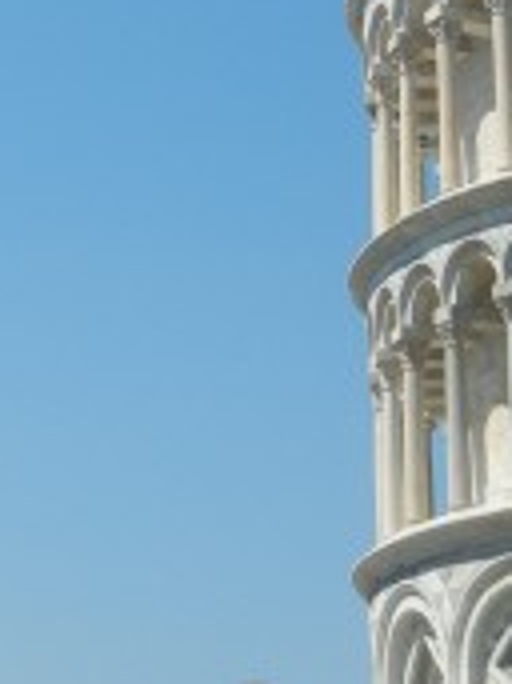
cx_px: 344
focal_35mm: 135
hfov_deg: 11.0
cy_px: 16
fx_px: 2666
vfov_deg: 14.4
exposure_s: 1/489
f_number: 7
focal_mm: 5.4
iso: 160
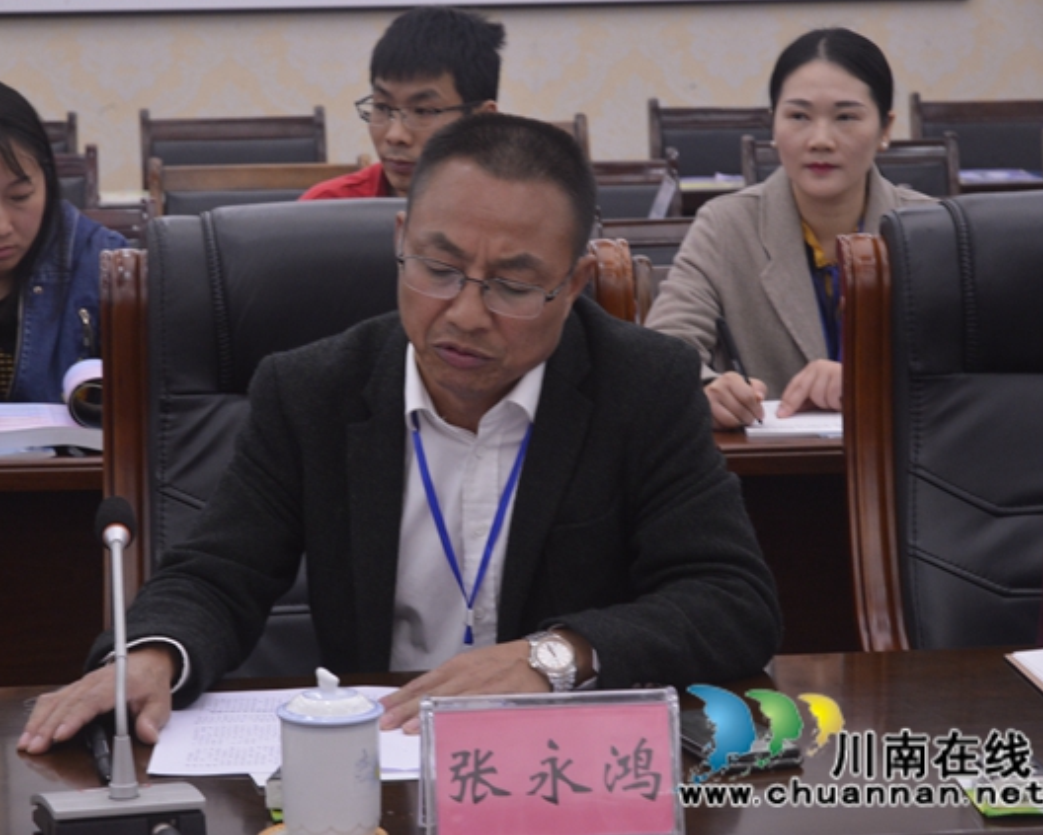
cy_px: 416
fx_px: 3336
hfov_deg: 17.8
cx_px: 450
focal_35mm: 108
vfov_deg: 14.3
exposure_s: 1/40
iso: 3200
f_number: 11
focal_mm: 95
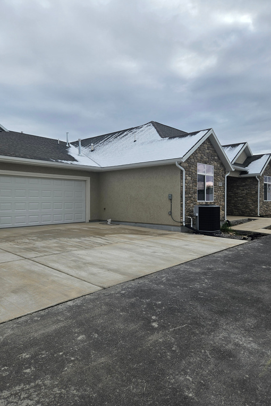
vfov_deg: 73.7
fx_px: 271
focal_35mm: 24
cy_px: 203
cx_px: 135
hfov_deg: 53.1
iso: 25
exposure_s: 1/1879
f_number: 1.8
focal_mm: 5.4
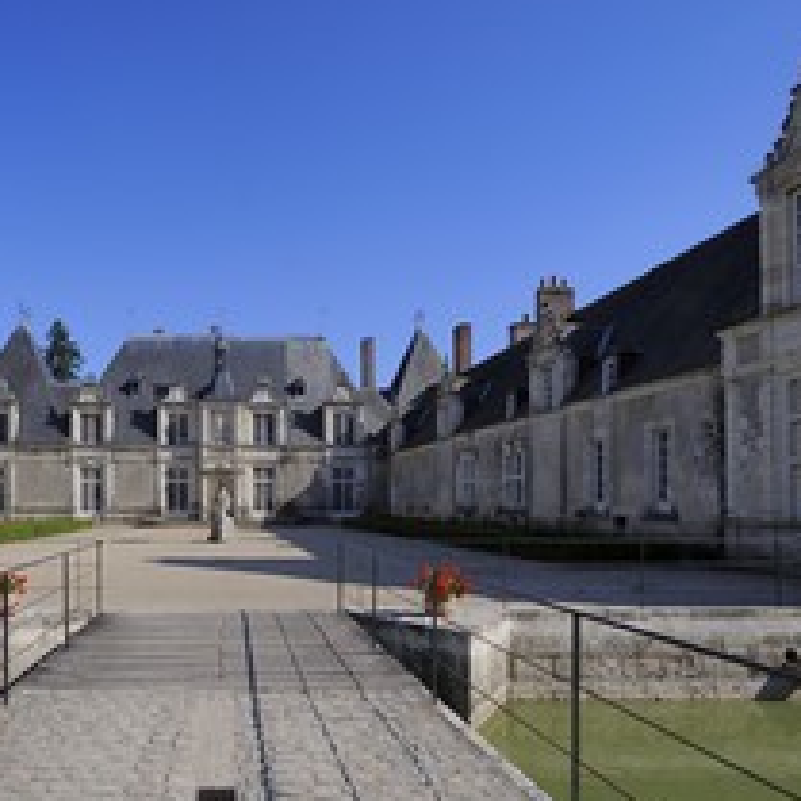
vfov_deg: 64.1
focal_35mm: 24
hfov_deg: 62.2
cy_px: 502
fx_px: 628
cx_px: 224
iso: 200
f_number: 14
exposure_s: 1/160
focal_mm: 14
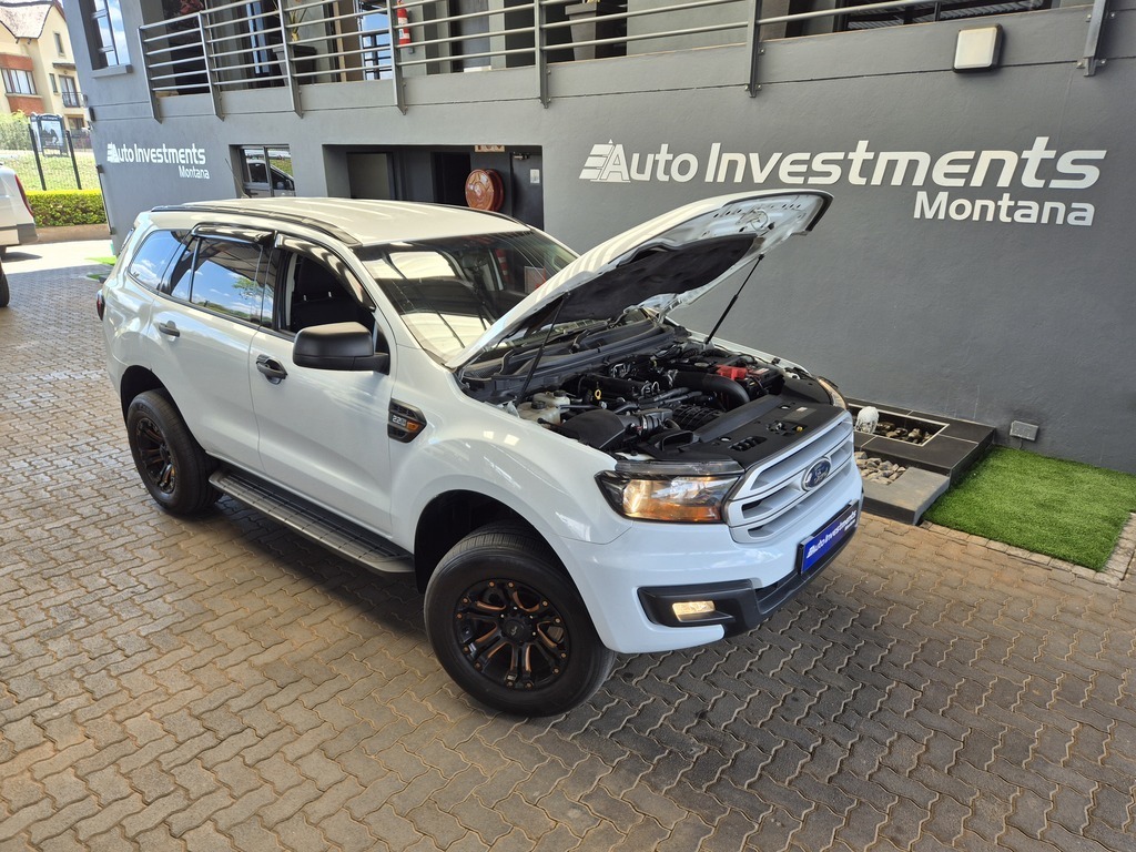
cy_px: 426
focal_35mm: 23
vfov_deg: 58.9
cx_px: 568
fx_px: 755
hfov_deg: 73.9
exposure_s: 1/180
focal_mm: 5.4
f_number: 1.8
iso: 32
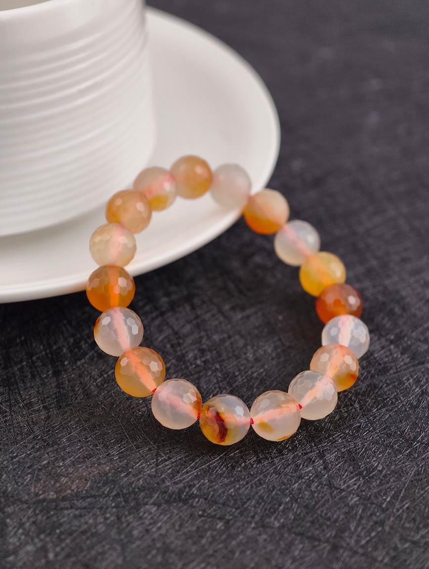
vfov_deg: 23.0
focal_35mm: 85
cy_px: 284
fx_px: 1401
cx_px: 214
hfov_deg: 17.4
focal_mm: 22.48
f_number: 2.67
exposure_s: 1/160
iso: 125
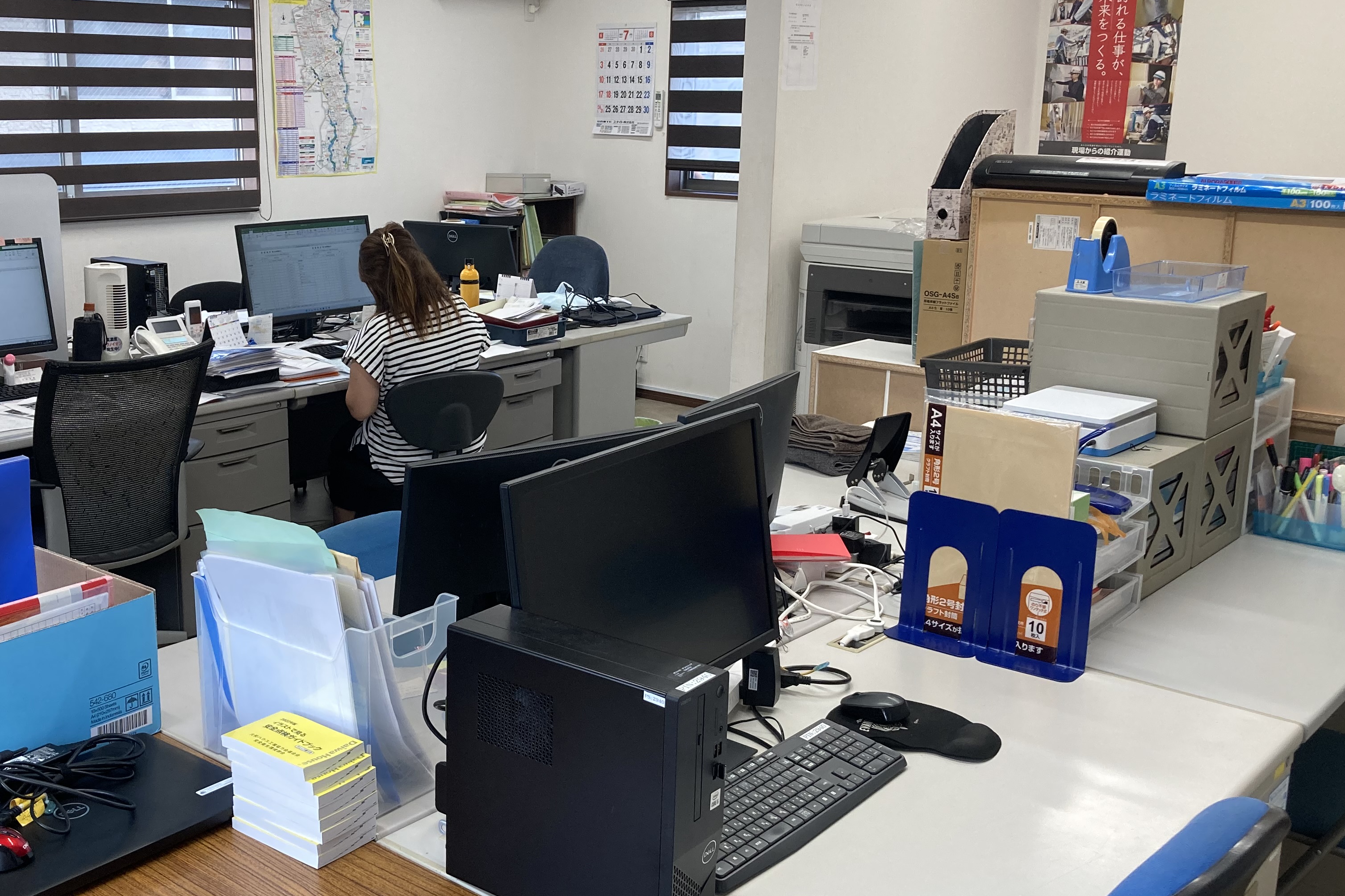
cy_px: 459
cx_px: 521
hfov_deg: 49.2
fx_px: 1457
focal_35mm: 39
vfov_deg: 34.2
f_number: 1.8
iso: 64
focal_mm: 3.99
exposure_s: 1/100
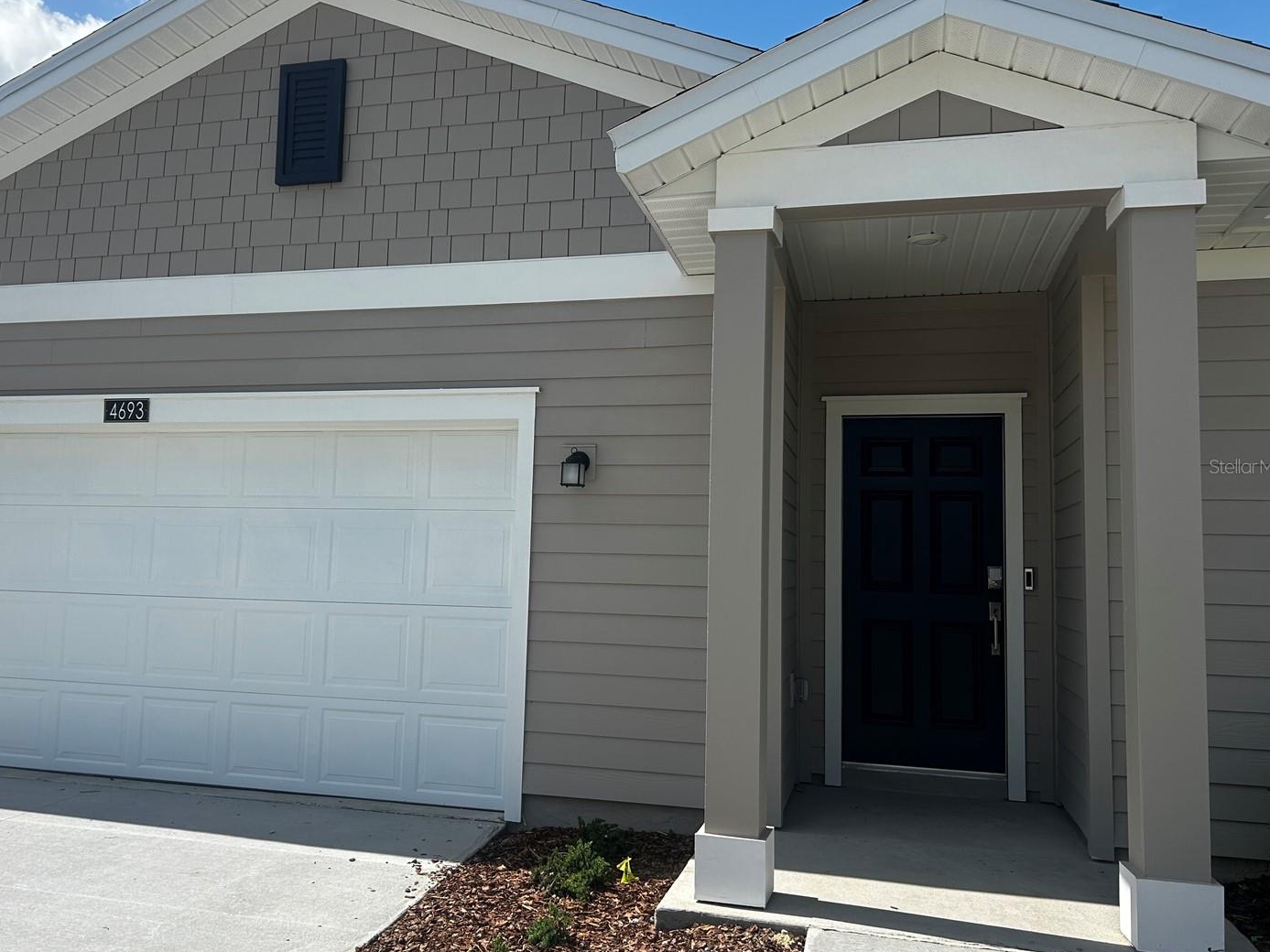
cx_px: 563
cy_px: 466
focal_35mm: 30
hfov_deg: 59.8
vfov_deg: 46.8
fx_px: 1101
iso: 50
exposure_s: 1/4630
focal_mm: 5.7
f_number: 1.5
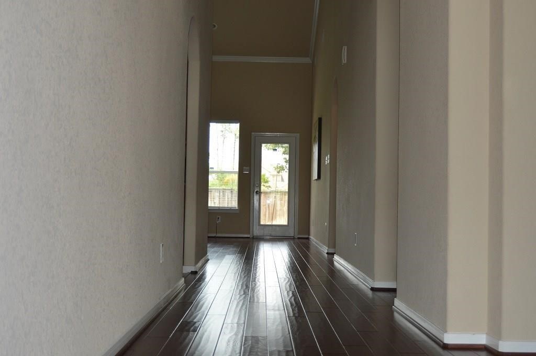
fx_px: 669
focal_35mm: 45
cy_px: 178
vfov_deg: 29.8
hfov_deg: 43.7
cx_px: 268
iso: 180
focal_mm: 30
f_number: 4.2
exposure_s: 1/125
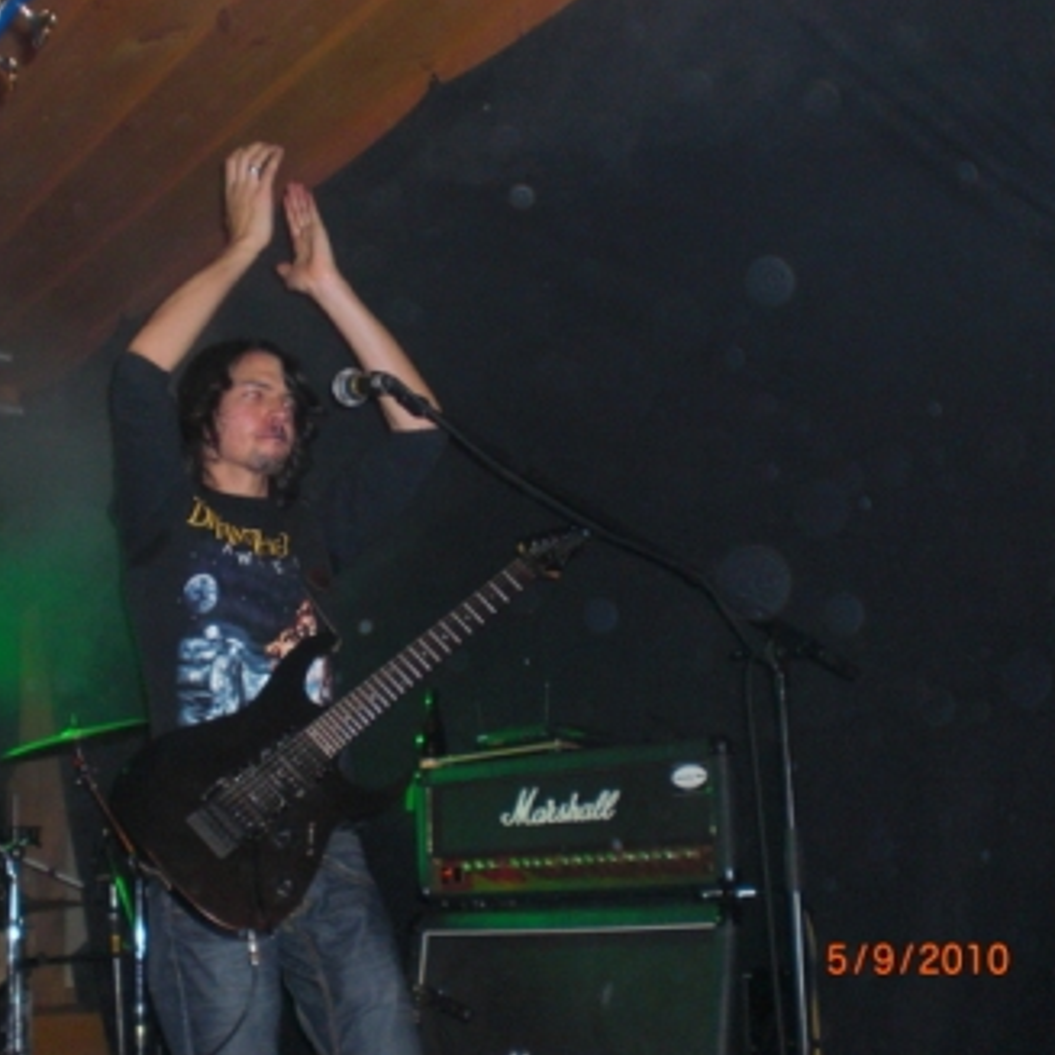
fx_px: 1586
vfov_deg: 36.8
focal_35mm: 46
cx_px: 374
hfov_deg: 36.5
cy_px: 529
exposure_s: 1/60
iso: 200
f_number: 3.1
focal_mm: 6.3
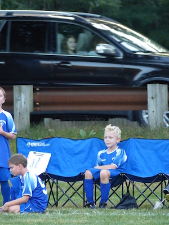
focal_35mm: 690
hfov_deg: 2.2
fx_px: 4492
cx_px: 84
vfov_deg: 2.9
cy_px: 112
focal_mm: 108
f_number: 2.8
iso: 640
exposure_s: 1/250
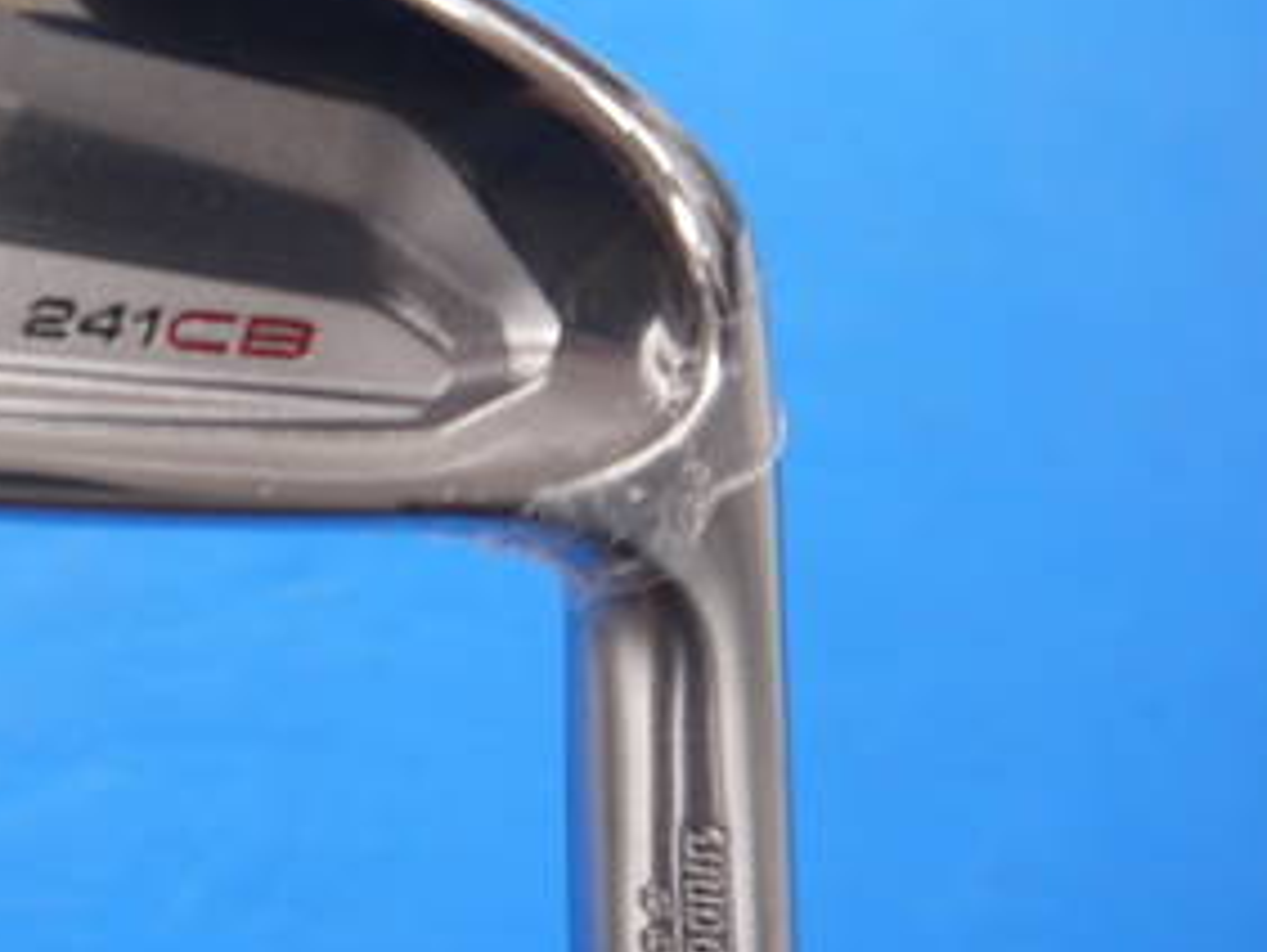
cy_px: 323
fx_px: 2491
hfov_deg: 26.4
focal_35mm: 68
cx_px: -108
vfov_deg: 21.6
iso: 160
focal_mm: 15
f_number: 3.6
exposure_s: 1/60
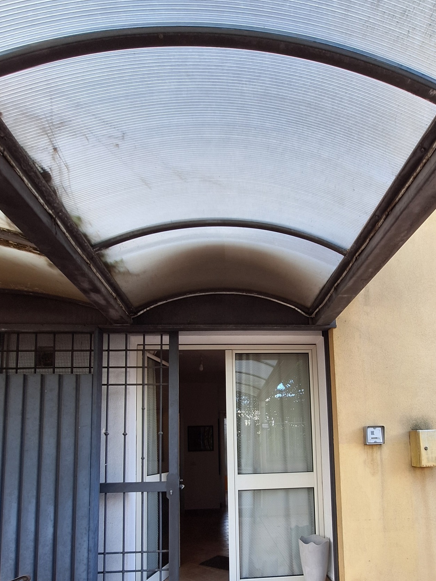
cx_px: 256
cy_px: 409
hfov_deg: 65.5
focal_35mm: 20
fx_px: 336
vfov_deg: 77.8
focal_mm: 1.74
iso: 50
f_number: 2.2
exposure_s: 1/100
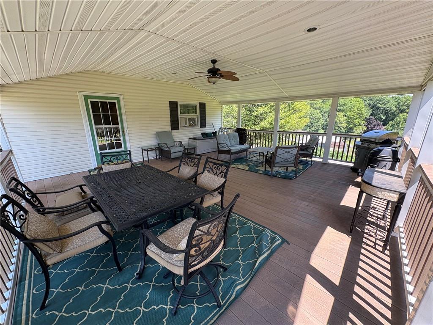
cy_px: 162
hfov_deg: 102.1
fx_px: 175
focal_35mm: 14
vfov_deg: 85.7
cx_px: 216
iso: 64
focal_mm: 2.22
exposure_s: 1/154
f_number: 2.2
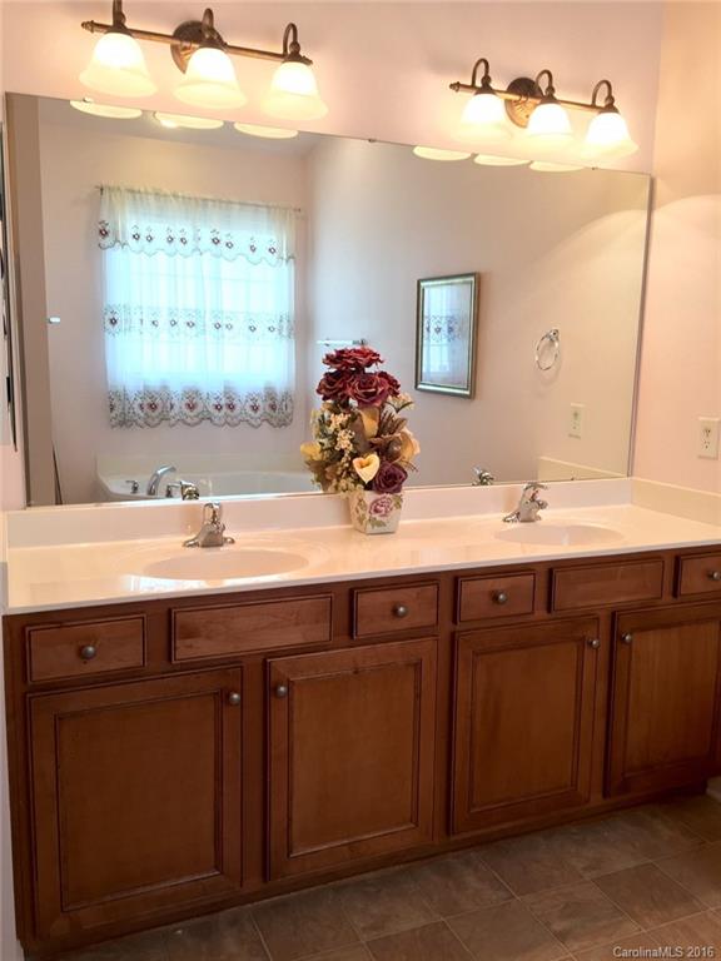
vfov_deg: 61.7
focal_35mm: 29
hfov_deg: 48.2
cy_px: 480
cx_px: 360
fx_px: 805
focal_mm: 4.15
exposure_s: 1/30
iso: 50
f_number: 2.2
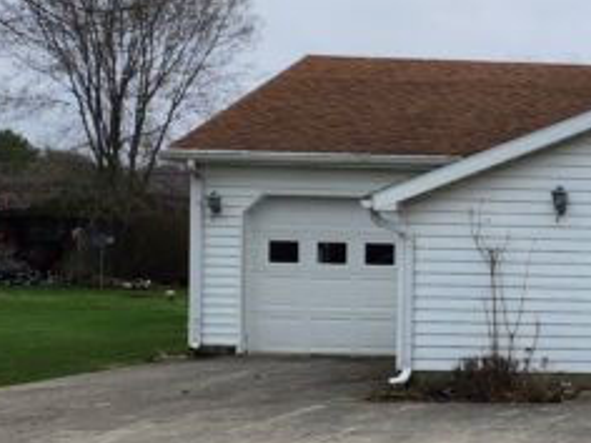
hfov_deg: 21.5
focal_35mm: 78
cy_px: 300
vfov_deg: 18.8
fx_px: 1332
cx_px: 851
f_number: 1.8
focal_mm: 6.4
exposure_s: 1/565
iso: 12
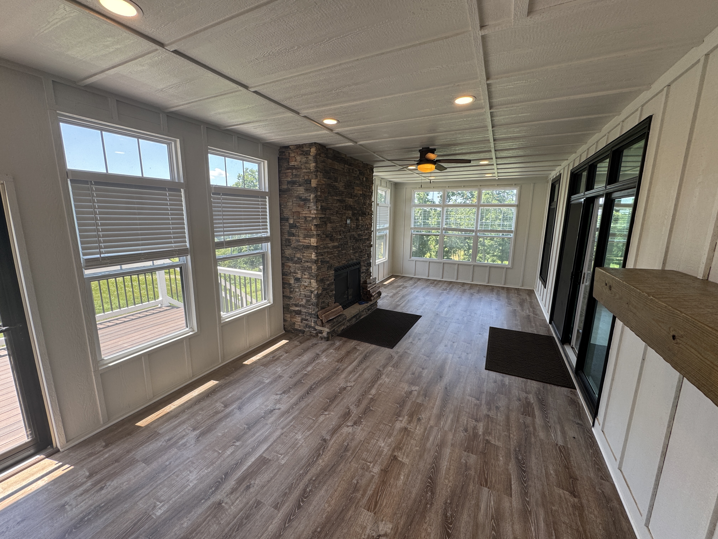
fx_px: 290
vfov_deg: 85.7
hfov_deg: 102.1
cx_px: 359
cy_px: 270
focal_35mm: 14
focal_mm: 2.22
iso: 50
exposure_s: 1/120
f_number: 2.2
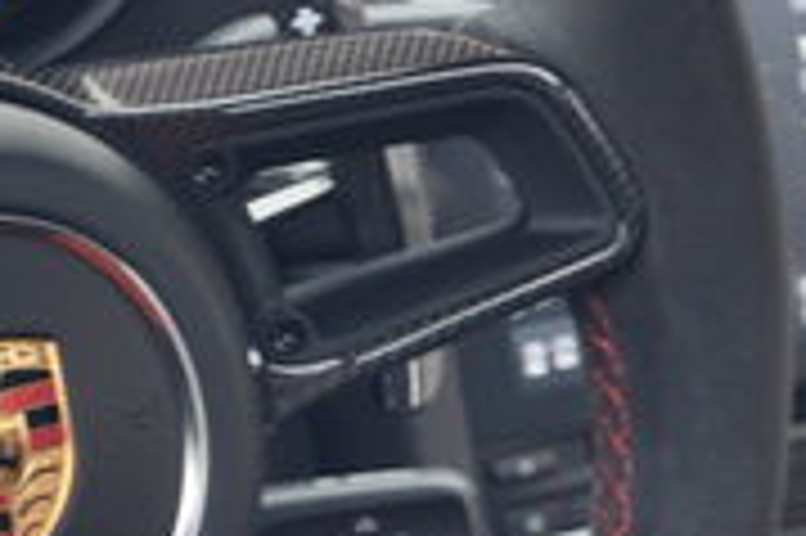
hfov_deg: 4.6
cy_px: 455
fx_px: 10066
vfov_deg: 3.0
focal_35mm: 450
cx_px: -185
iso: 500
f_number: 5
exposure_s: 1/20
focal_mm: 70
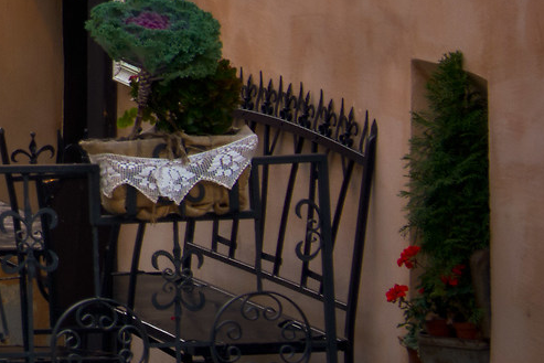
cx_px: -704
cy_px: -298
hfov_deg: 5.0
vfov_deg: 3.4
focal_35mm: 404
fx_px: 6106
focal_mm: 55
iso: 160
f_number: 11
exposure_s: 1/2
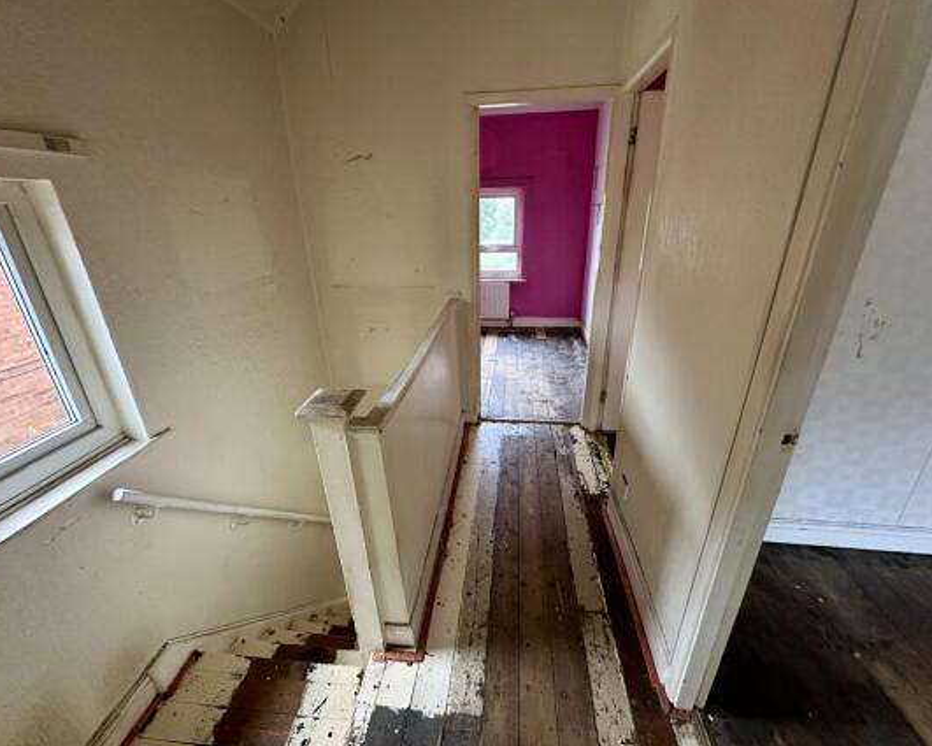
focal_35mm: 15
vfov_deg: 84.1
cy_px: 375
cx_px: 462
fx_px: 414
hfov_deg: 96.8
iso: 800
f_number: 2.2
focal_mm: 2.22
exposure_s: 1/60
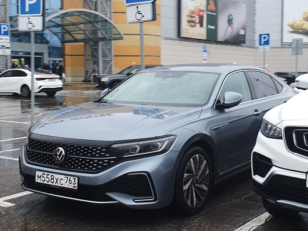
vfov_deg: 53.1
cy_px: 116
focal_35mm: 26
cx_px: 154
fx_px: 231
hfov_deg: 67.3
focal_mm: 4.32
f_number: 2.4
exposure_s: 1/100
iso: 100
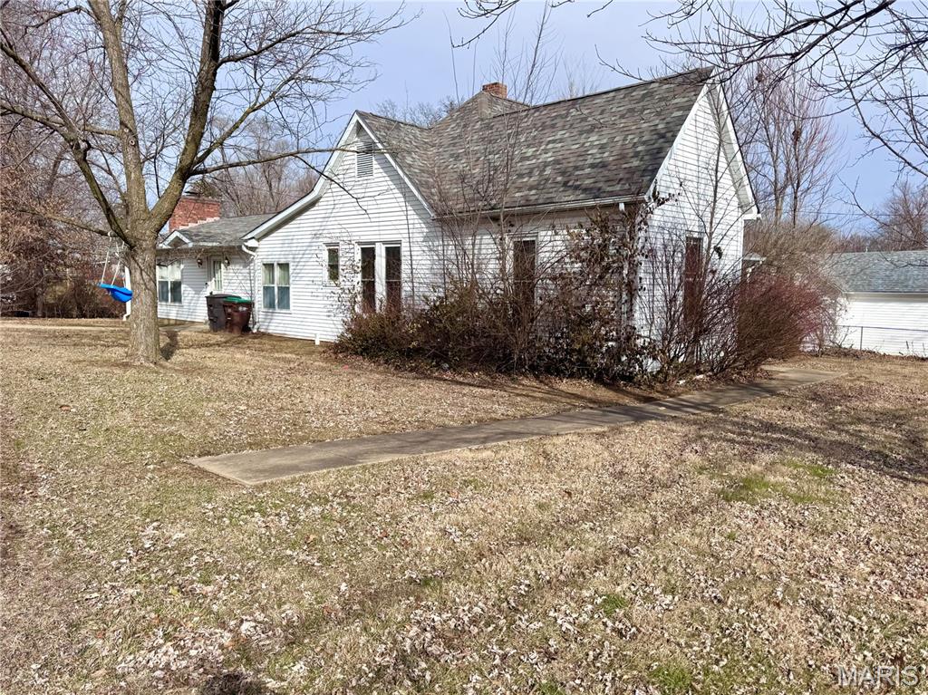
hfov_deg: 71.6
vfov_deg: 56.8
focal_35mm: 24
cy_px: 348
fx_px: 643
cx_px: 464
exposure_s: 1/4950
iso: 80
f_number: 1.78
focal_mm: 6.76
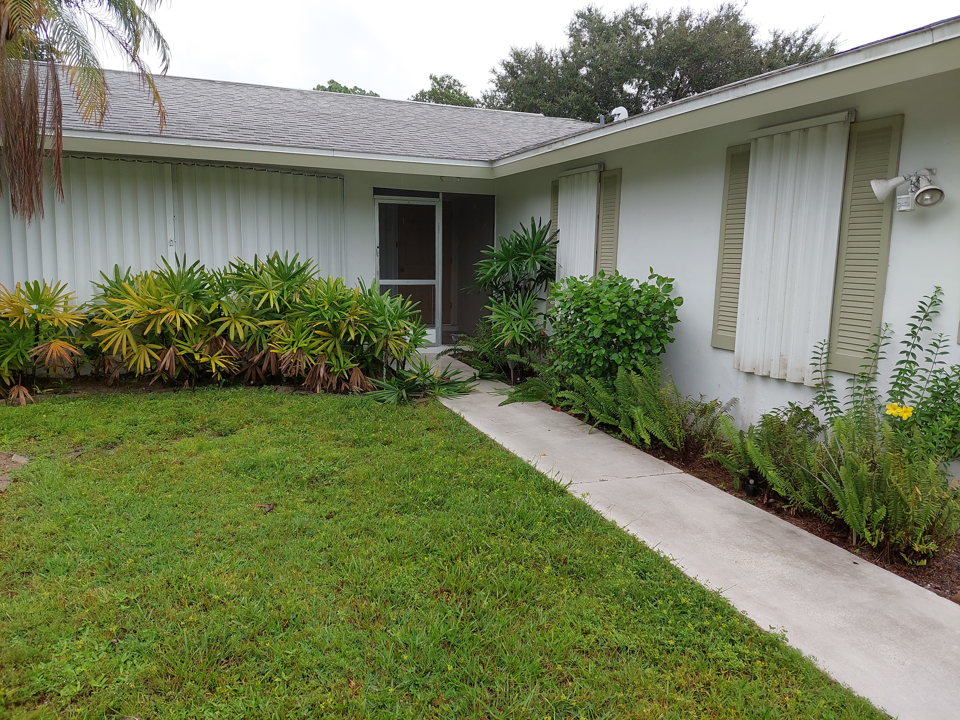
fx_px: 666
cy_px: 360
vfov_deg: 56.8
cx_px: 480
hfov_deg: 71.6
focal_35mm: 24
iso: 40
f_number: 1.8
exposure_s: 1/133
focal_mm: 5.23
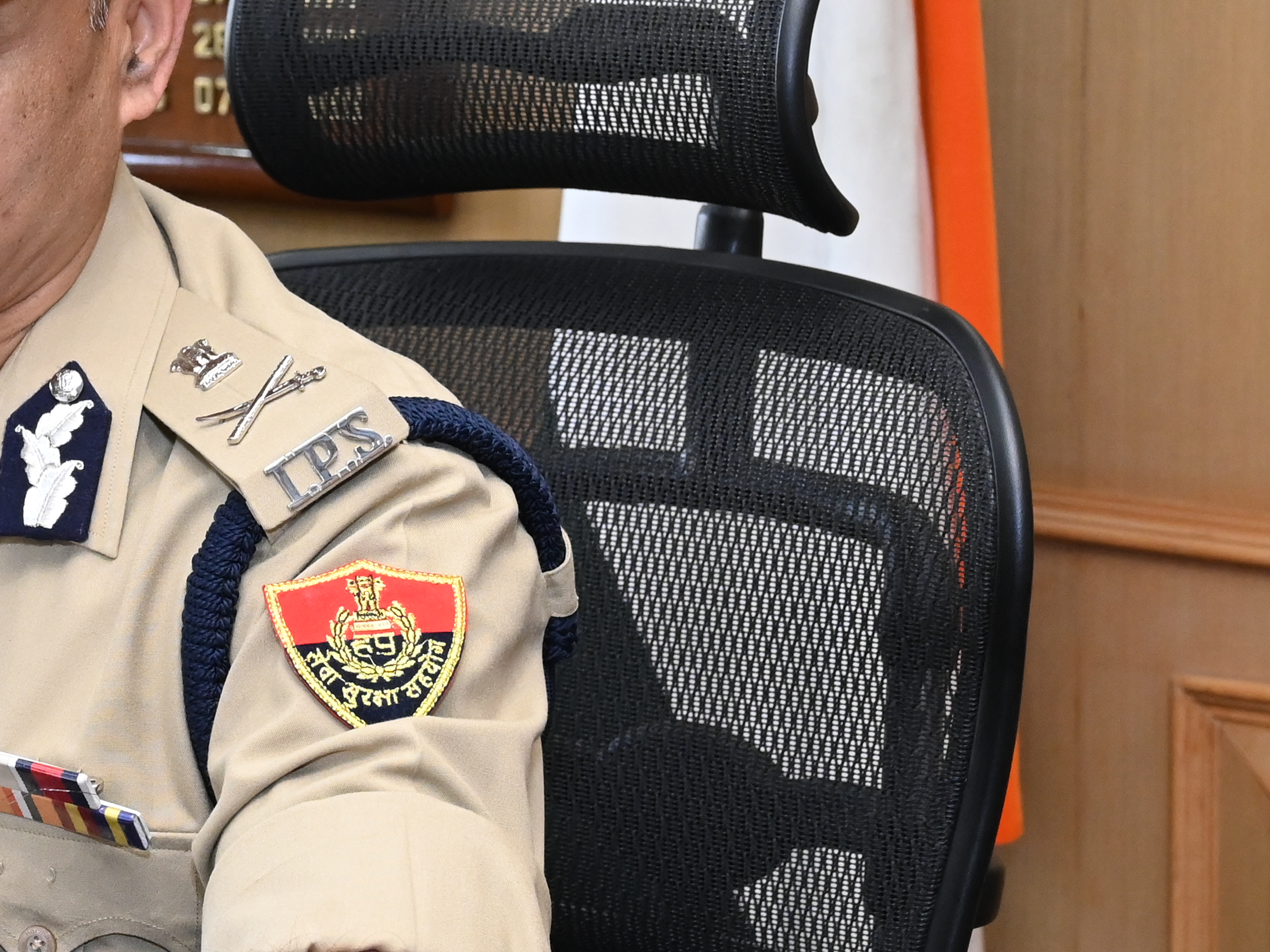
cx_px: 12
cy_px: 344
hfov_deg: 14.4
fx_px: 4953
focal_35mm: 135
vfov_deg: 11.0
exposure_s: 1/125
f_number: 8
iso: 2500
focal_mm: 50
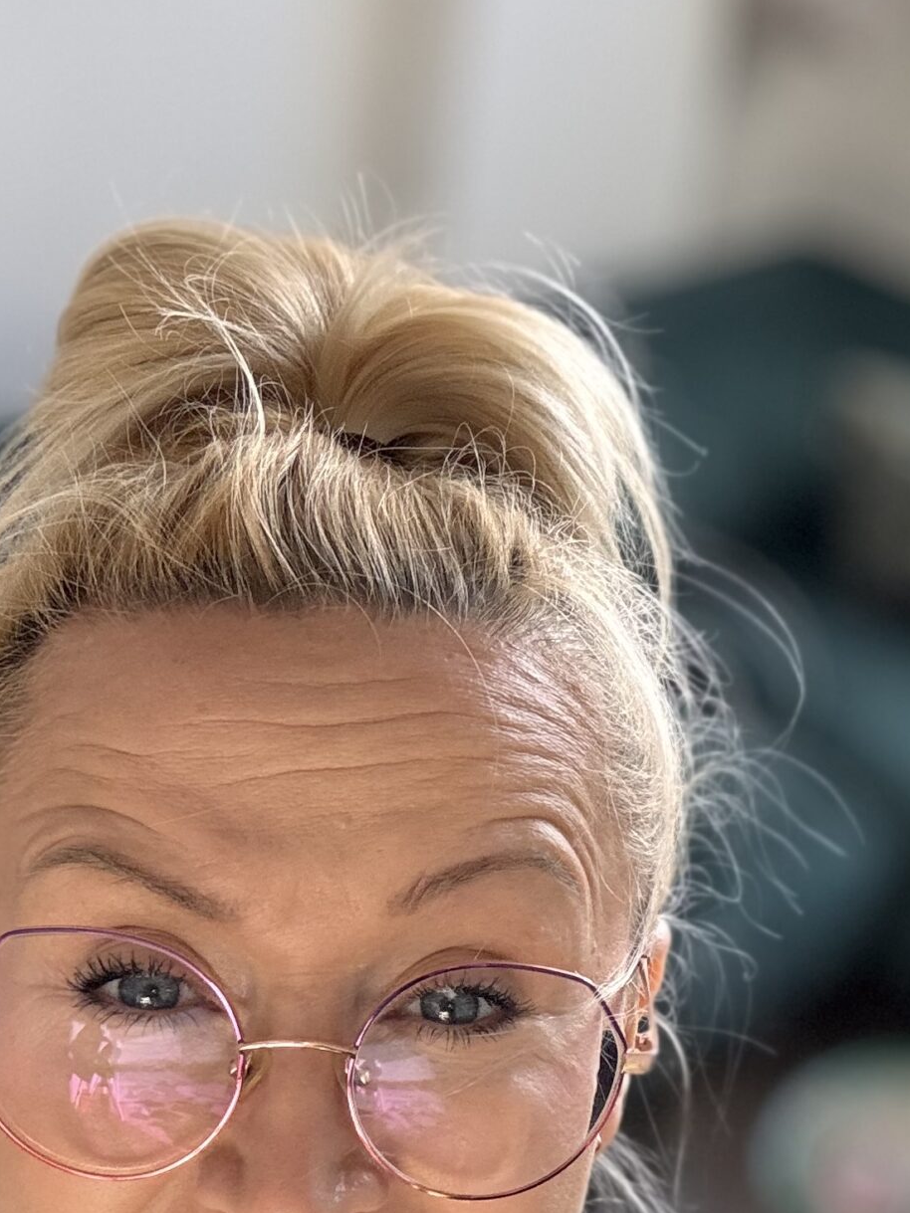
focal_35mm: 63
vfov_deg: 30.2
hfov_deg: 22.9
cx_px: 730
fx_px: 2209
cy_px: 914
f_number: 1.9
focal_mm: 2.69
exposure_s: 1/104
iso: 80
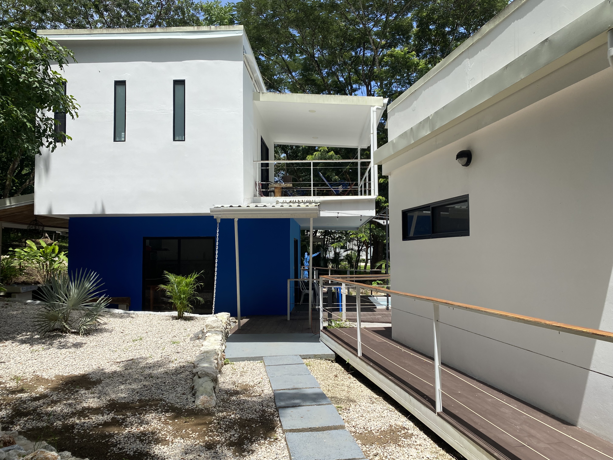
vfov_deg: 53.1
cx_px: 306
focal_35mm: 26
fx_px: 460
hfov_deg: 67.3
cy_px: 230
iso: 32
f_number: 1.8
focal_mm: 4.25
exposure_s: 1/2571
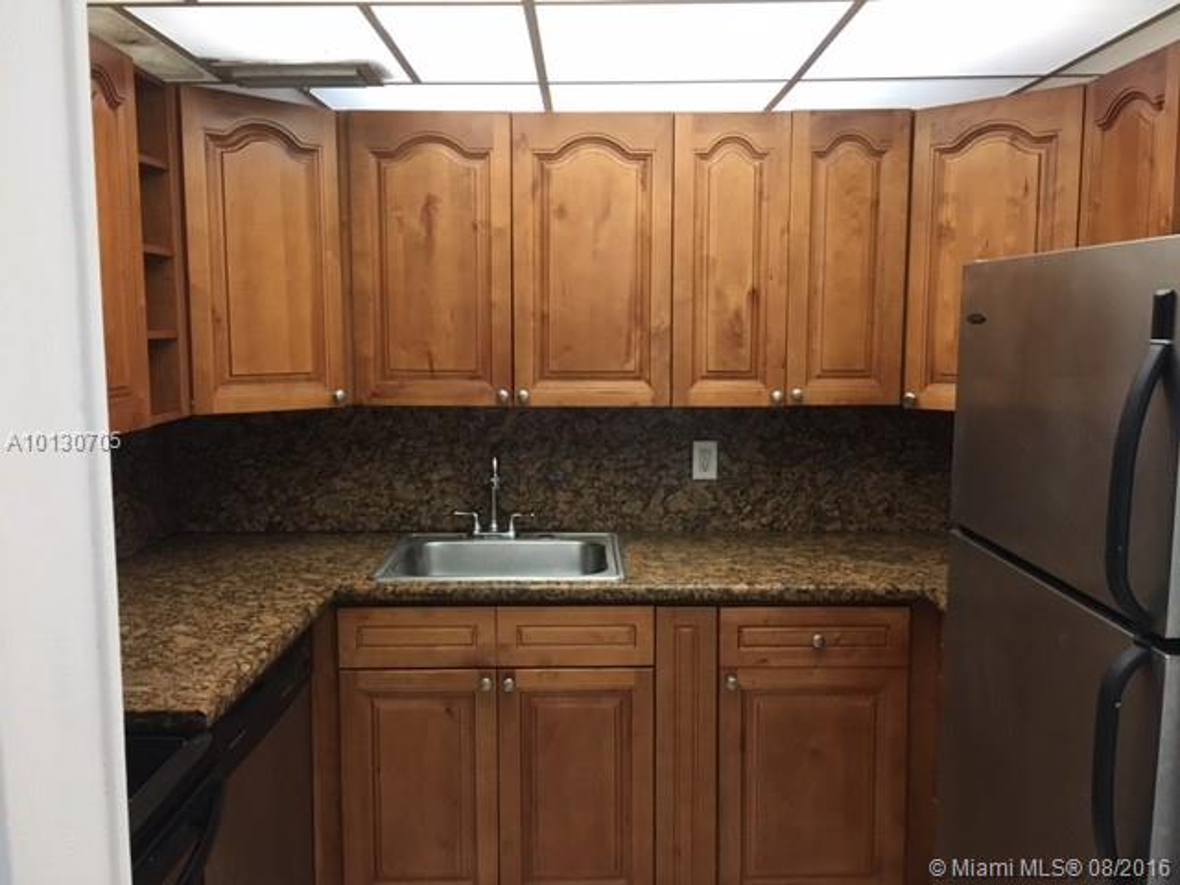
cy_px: 442
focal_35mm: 29
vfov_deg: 48.2
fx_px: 989
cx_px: 590
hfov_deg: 61.7
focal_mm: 4.15
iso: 200
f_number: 2.2
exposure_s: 1/30
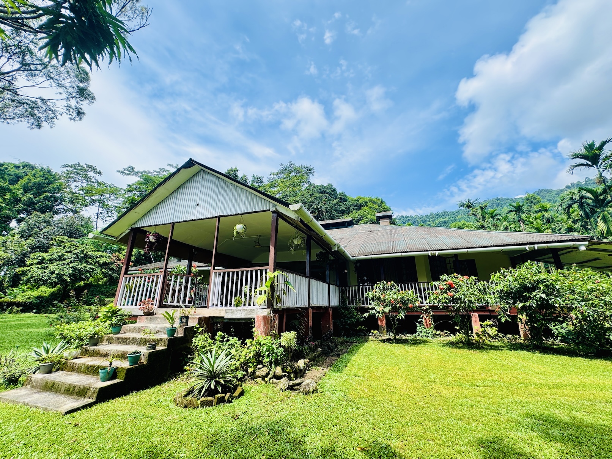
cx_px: 306
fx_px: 248
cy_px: 230
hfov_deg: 102.1
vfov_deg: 85.7
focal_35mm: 14
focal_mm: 2.22
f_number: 2.2
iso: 50
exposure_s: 1/435
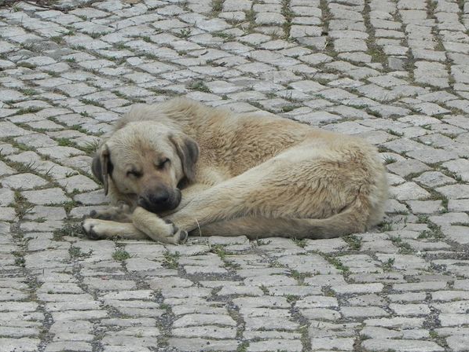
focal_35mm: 213
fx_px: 2886
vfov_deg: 7.0
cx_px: 234
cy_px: 176
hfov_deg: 9.3
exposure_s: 1/294
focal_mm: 37.7
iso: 160
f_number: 5.6
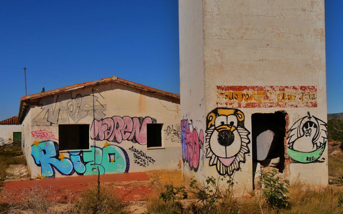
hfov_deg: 52.7
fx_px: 346
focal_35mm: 37
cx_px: 171
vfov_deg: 34.3
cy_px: 127
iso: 200
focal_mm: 17
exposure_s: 1/1300
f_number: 11
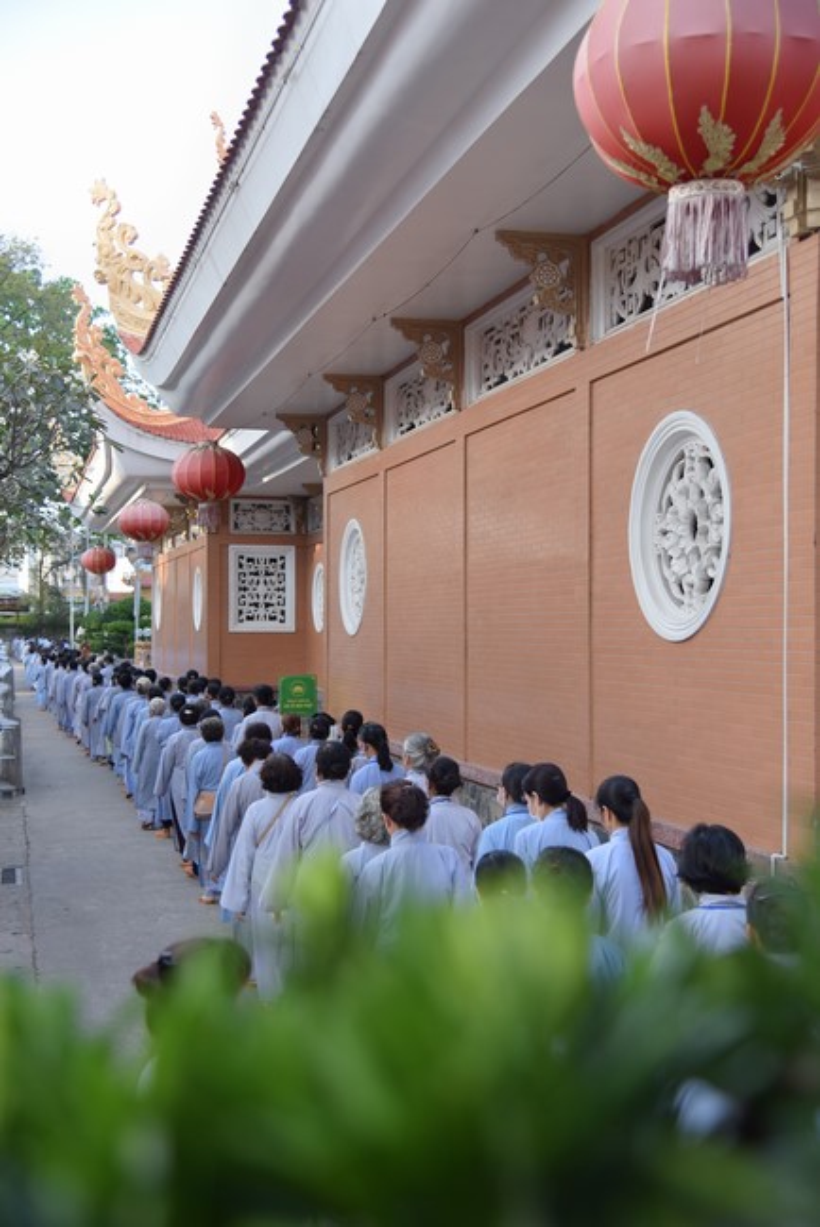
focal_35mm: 44
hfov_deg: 30.5
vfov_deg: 44.5
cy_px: 614
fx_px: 1502
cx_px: 410
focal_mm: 44
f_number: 4
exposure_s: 1/200
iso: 100
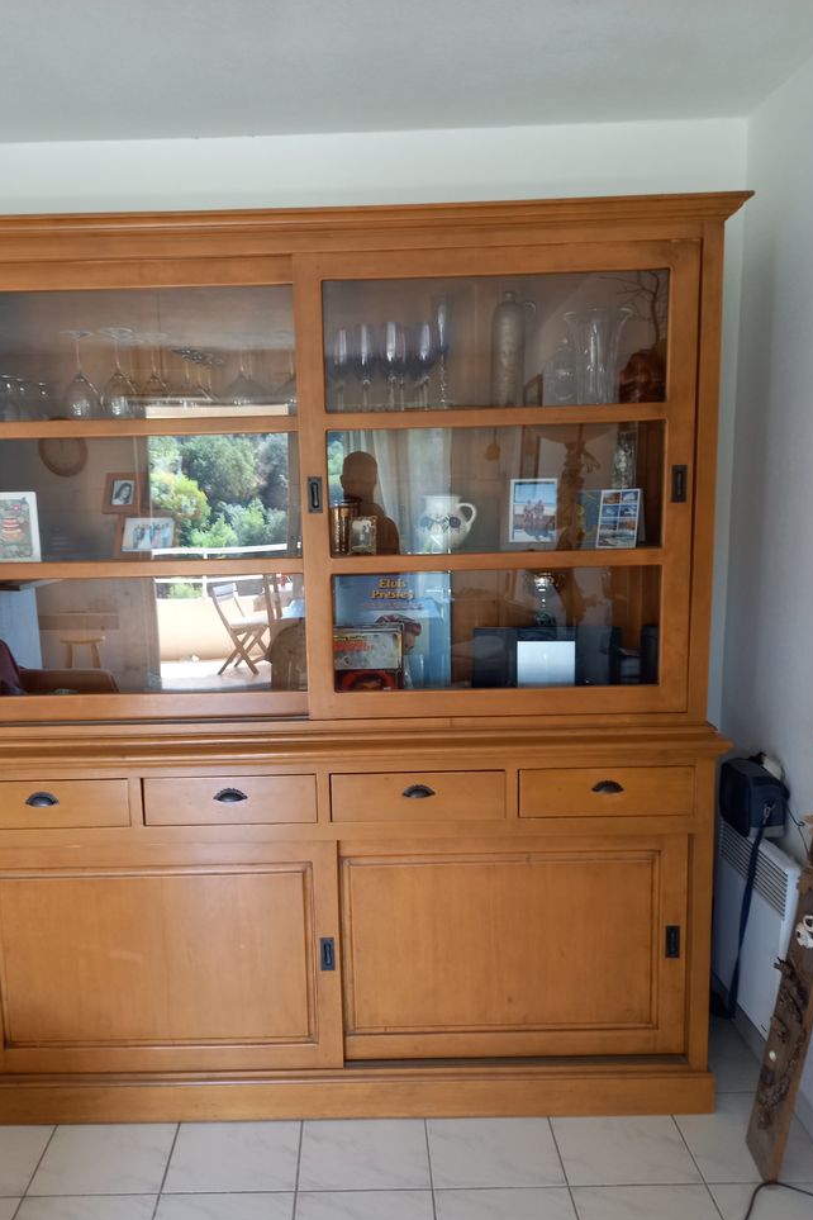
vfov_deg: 67.4
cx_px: 352
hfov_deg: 47.8
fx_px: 915
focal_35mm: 27
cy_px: 631
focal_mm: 4.65
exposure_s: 1/50
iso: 250
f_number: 1.8
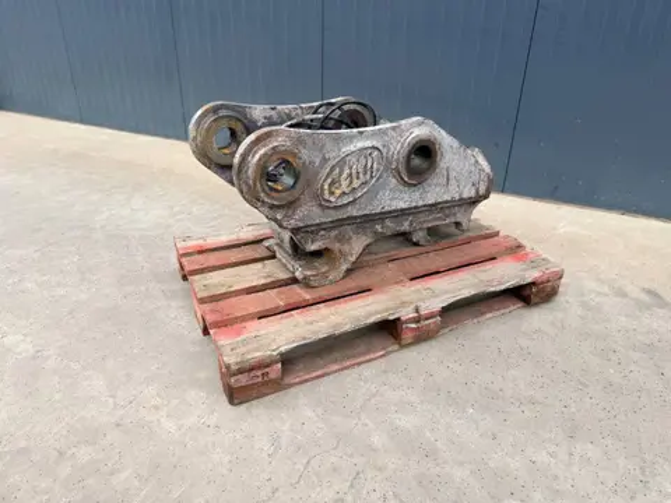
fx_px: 465
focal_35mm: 24
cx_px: 336
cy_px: 252
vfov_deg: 56.8
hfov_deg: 71.6
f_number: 1.78
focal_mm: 6.76
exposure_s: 1/1060
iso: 80
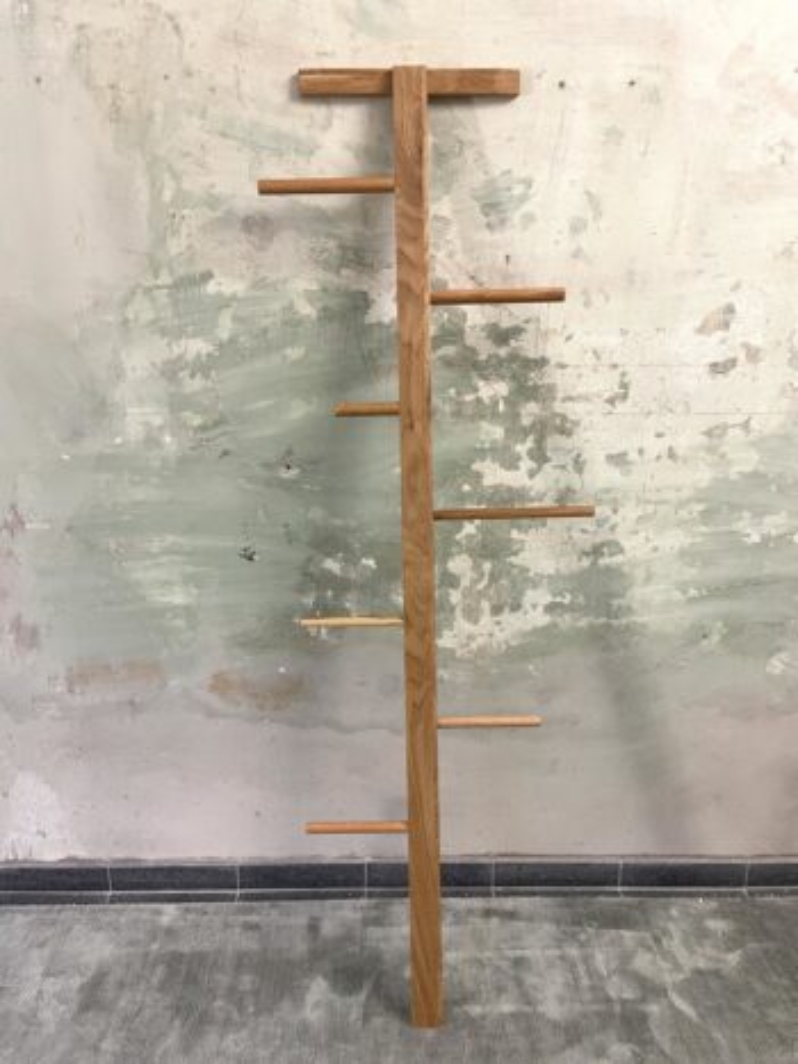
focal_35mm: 26
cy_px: 532
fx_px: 800
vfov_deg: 67.3
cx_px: 399
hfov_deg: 53.0
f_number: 1.6
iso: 125
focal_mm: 4.2
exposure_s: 1/50
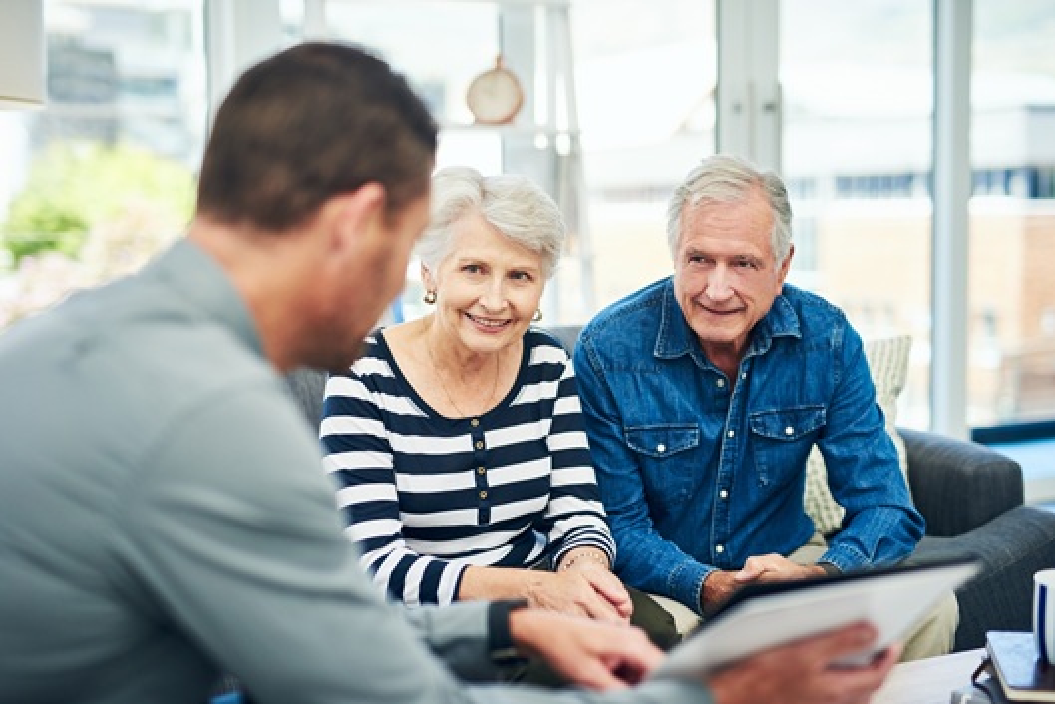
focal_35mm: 50
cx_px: 528
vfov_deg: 27.0
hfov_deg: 39.6
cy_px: 352
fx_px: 1466
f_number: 1.8
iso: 250
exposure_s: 1/400
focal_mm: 50
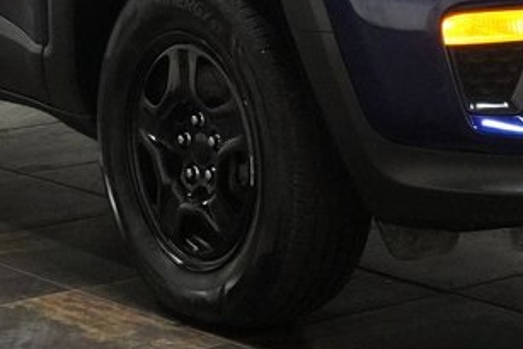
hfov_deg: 11.4
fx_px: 2616
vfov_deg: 7.6
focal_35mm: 180
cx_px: 354
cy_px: -60
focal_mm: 36
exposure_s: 1/160
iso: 5000
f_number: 7.1
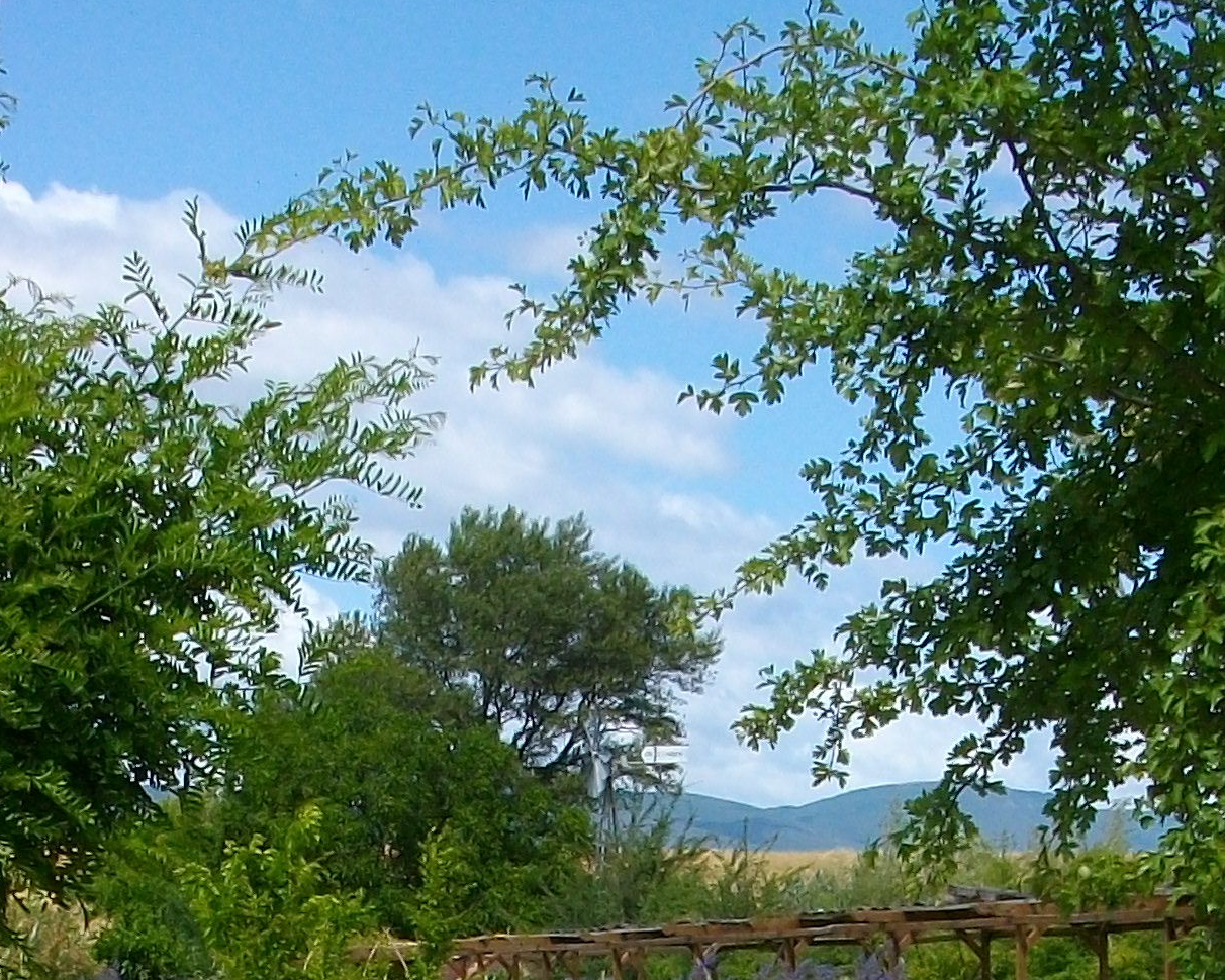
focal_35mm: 94
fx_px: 3409
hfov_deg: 20.3
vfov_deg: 15.4
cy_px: 1351
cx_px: 434
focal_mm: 5.7
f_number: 5.5
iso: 80
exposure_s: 1/398
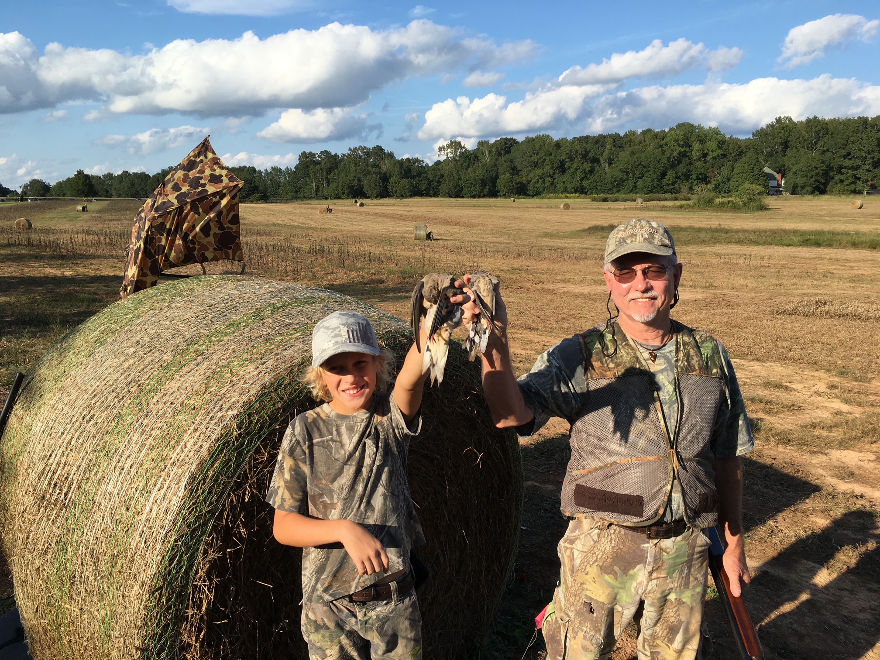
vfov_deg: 48.2
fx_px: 737
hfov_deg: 61.7
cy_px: 330
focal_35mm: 29
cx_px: 440
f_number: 2.2
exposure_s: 1/1261
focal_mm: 4.15
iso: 25
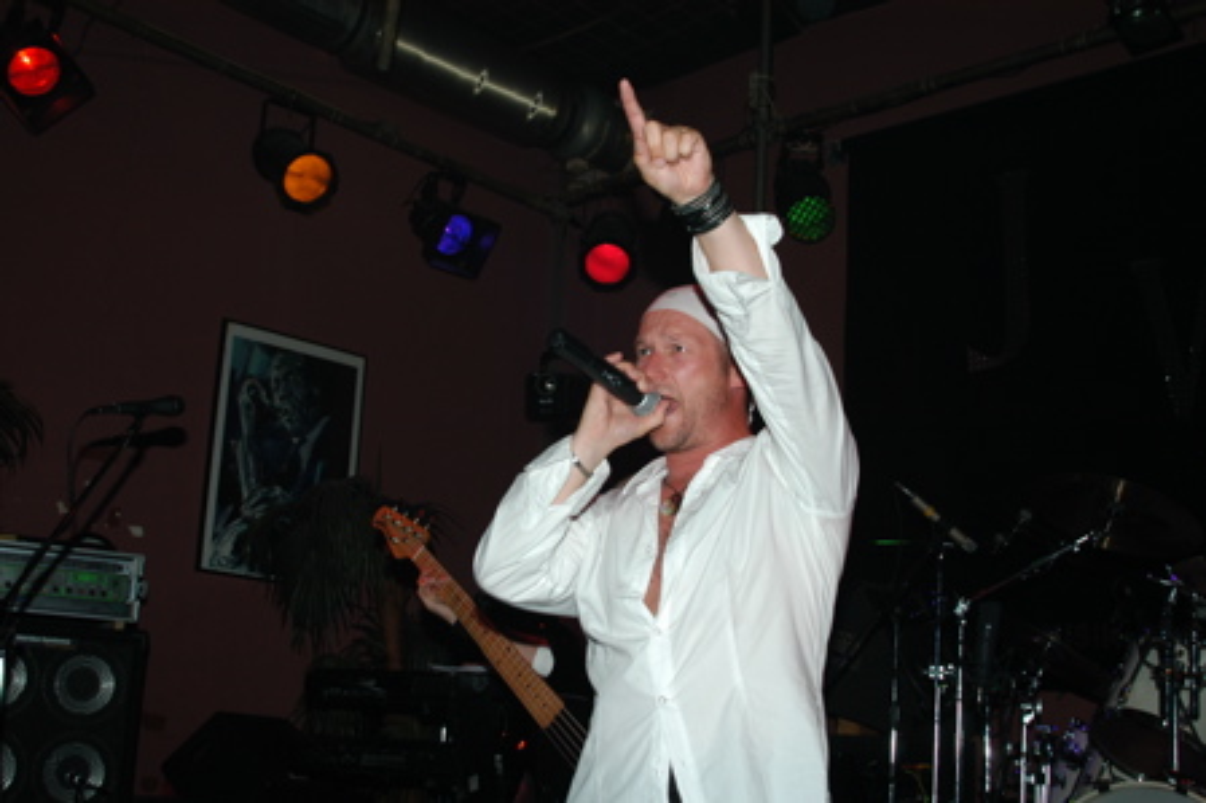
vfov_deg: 31.9
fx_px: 1406
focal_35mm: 42
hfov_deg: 46.4
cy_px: 402
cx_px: 603
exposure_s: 1/100
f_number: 5.6
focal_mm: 28
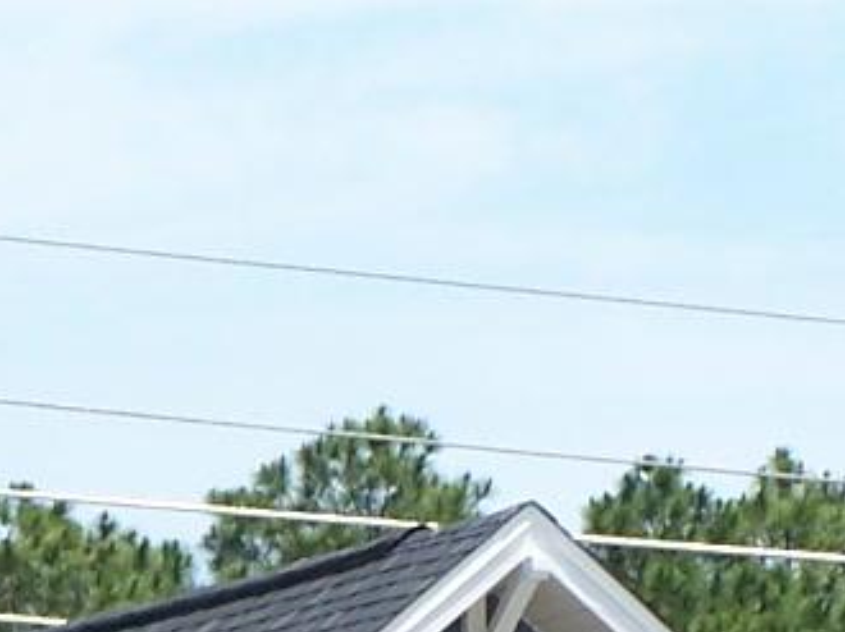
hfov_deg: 3.3
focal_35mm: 602
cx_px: 417
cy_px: 1405
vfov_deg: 2.5
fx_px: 14685
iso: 80
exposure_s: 1/500
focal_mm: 21.2
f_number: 3.2
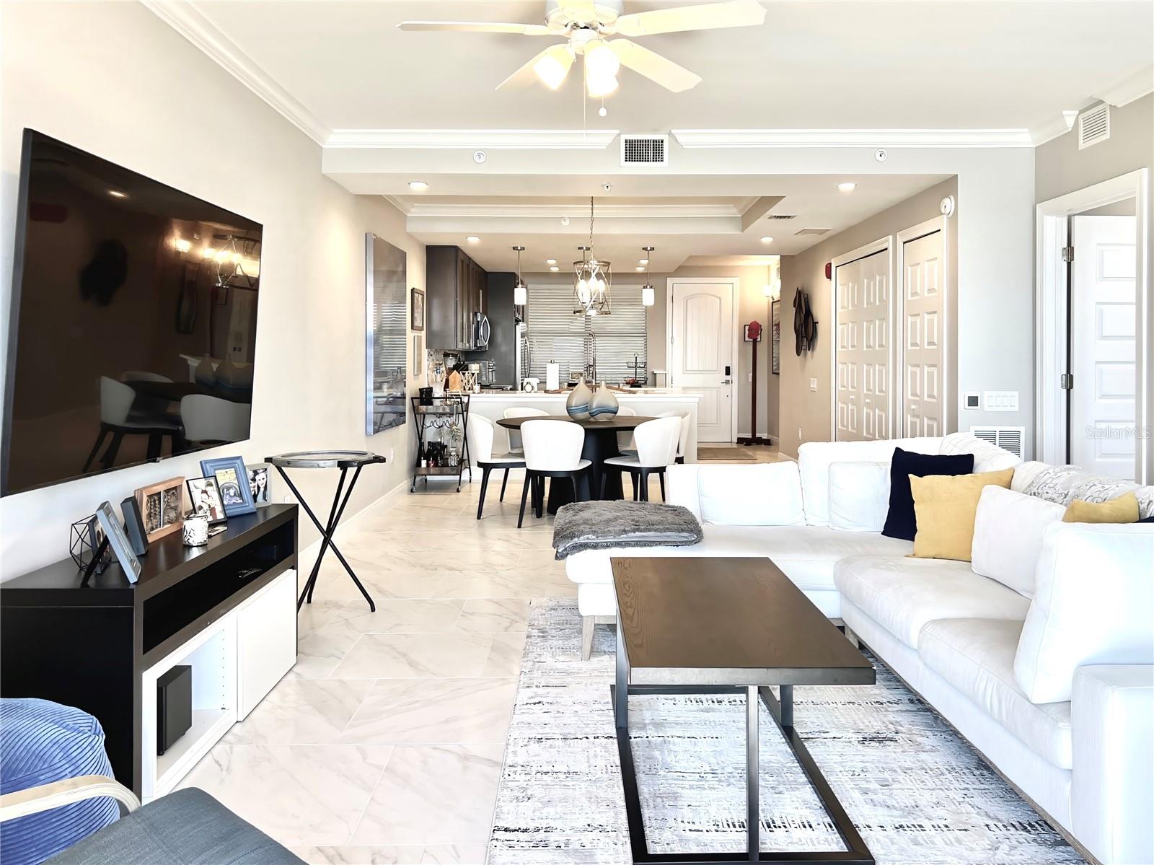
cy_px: 432
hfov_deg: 67.3
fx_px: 867
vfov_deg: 53.0
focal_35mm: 26
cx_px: 577
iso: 50
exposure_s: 1/120
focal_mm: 5.7
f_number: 1.5
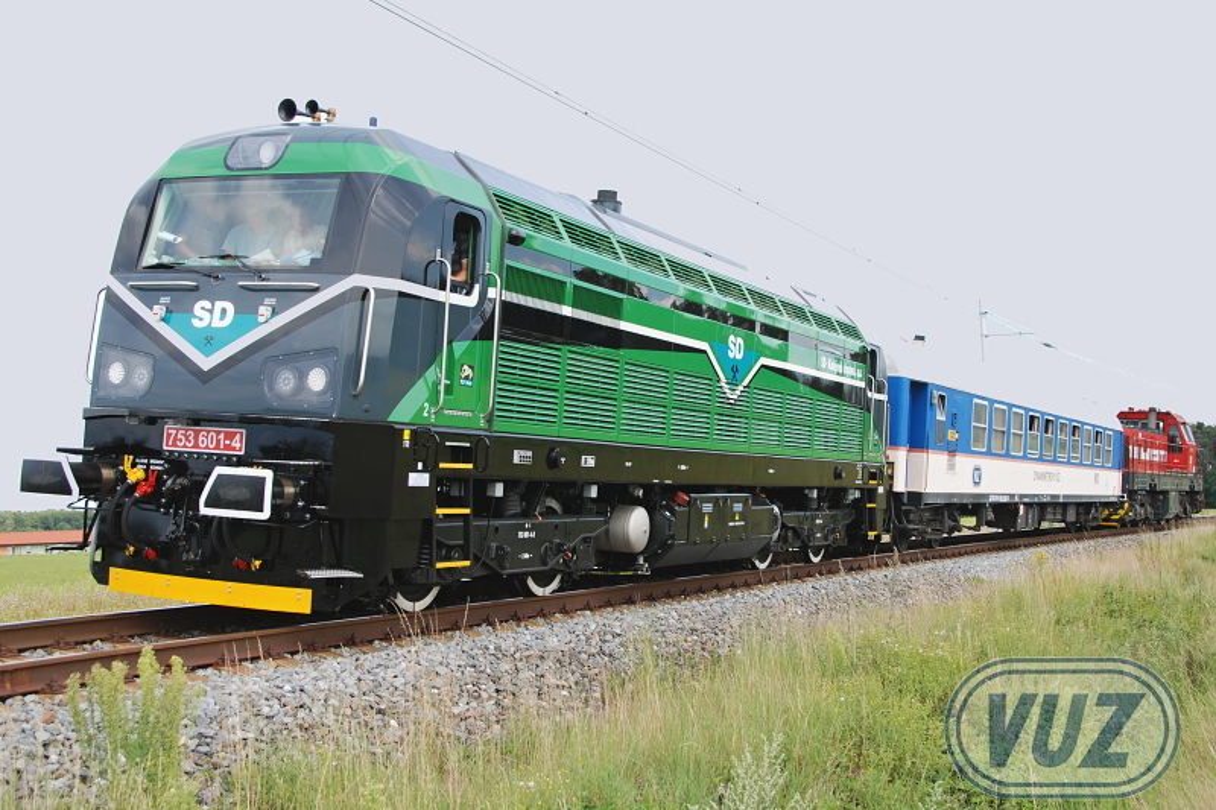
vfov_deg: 34.2
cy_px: 405
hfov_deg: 49.6
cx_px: 608
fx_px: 1317
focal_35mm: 39
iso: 100
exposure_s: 1/160
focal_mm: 26
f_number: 6.3
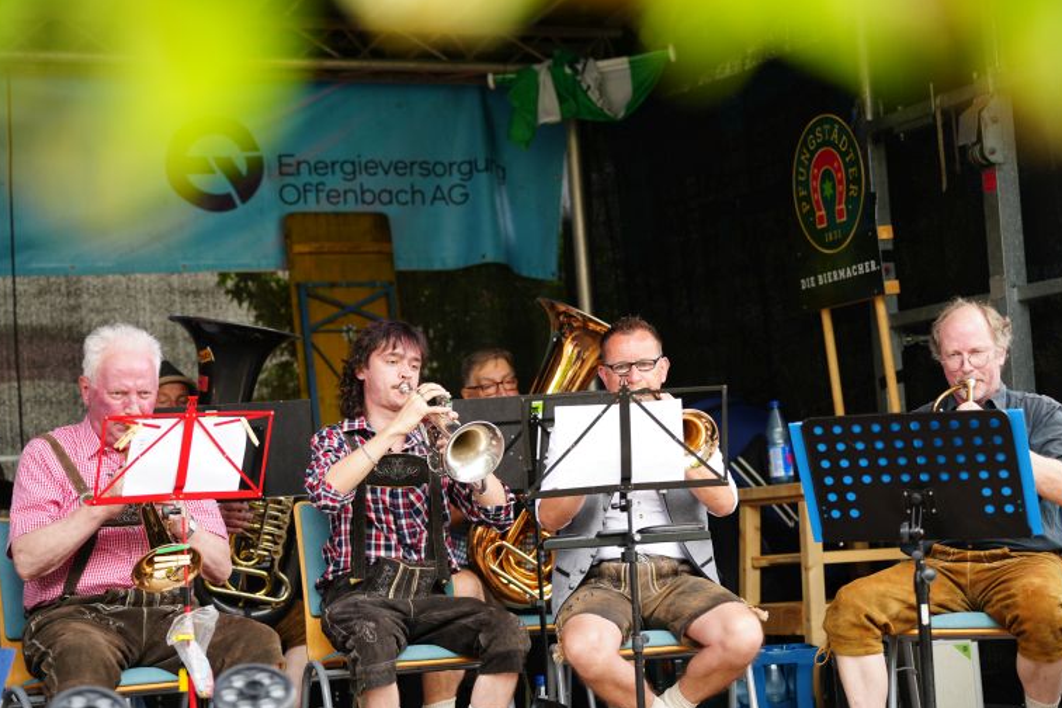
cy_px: 346
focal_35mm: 73
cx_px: 541
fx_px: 2153
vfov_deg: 18.7
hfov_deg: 27.7
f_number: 2.8
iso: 100
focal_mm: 69
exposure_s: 1/100
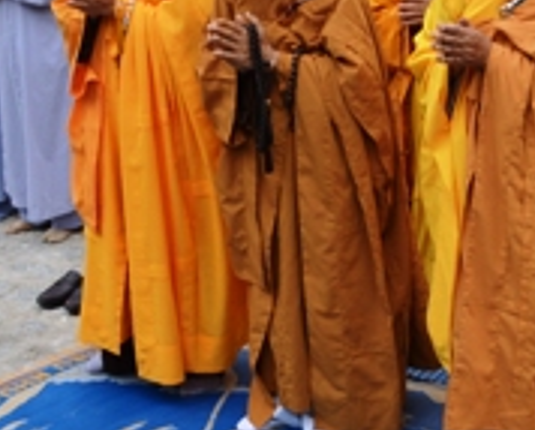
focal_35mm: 111
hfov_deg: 16.7
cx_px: 598
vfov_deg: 13.7
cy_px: -15
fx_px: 1760
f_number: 5.6
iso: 100
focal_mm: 22
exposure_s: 1/125
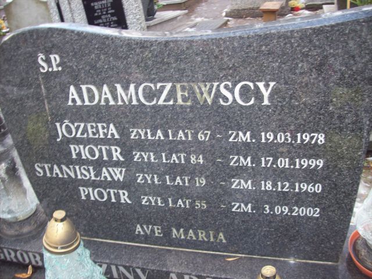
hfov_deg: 51.4
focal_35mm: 36
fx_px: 387
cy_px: 140
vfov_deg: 39.7
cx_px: 186
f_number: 2.7
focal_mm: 6
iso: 80
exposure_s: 1/64
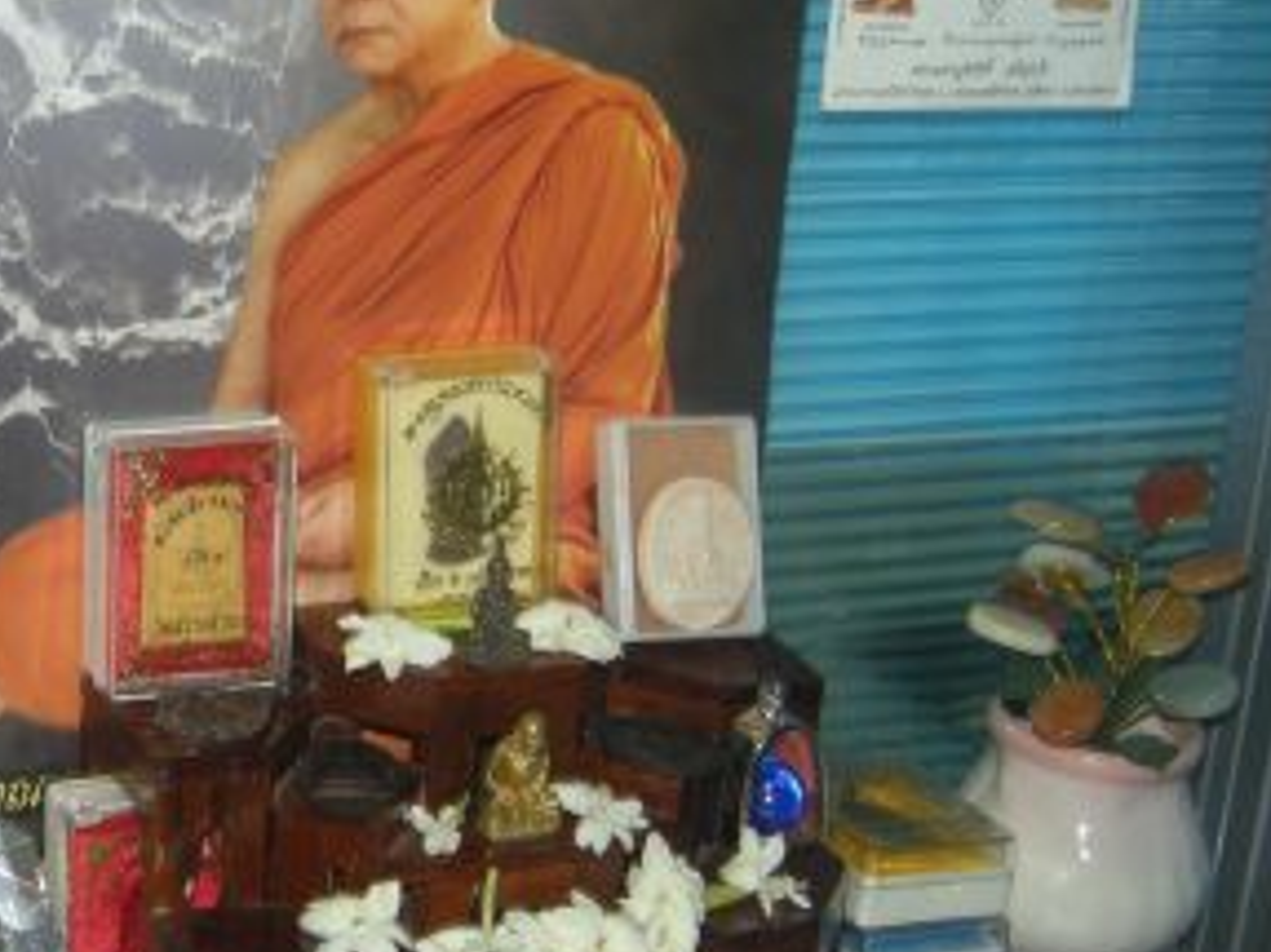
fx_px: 2863
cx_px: 252
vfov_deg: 18.9
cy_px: 589
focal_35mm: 78
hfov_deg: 24.6
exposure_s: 1/31.8
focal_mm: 7.5
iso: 64
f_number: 2.7
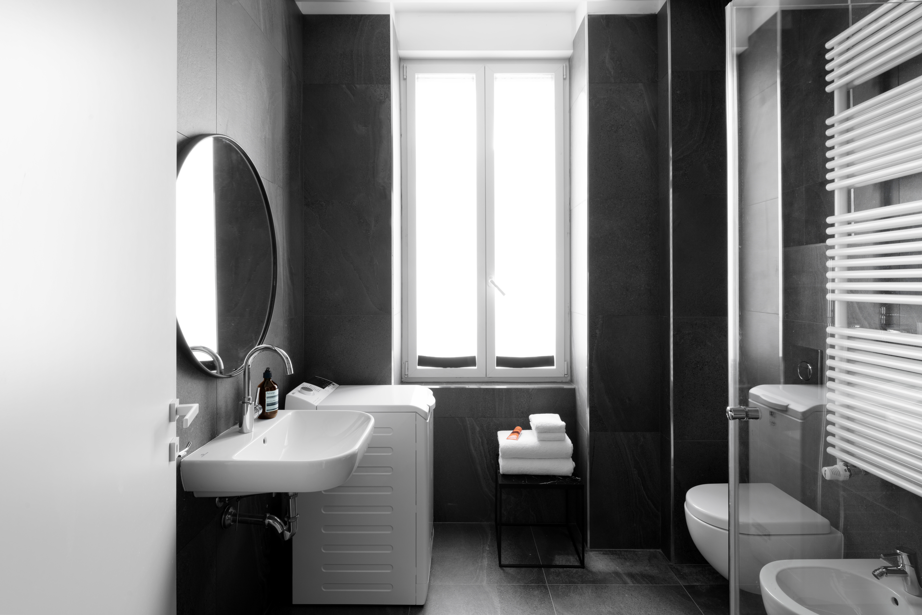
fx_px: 487
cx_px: 461
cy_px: 308
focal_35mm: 19
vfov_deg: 64.6
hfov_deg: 86.9
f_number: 11
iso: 100
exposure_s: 4
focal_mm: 19
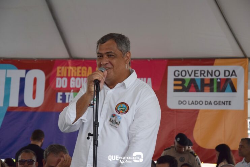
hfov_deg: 20.6
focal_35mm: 99
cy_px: 84
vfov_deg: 13.8
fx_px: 688
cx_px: 125
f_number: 5.3
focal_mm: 66
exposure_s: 1/200
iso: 800
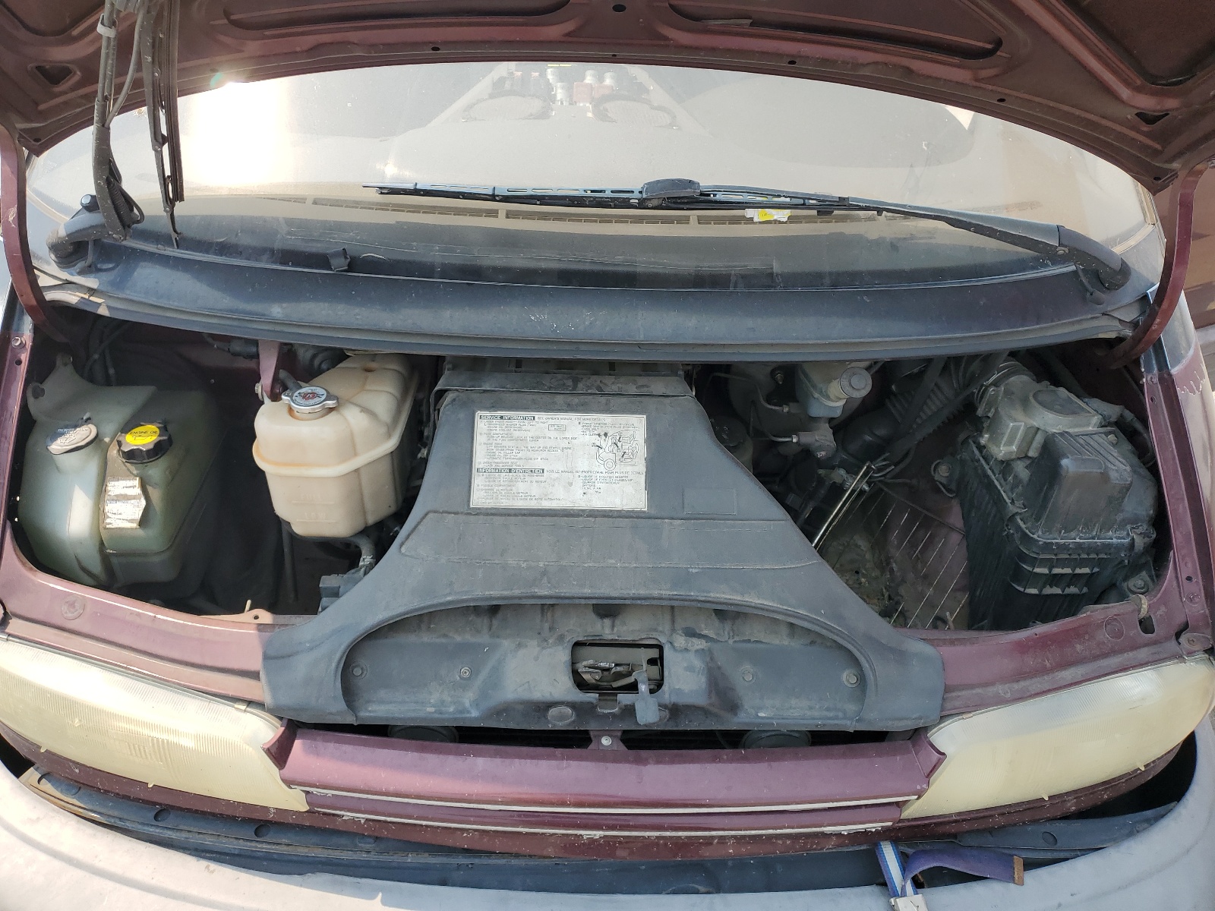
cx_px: 608
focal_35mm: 26
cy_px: 456
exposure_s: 1/1111
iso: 50
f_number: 1.5
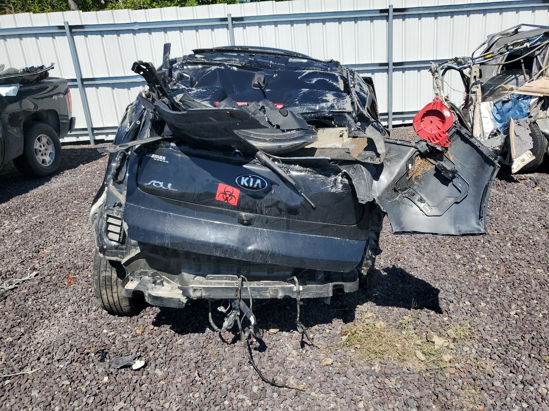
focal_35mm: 26
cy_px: 206
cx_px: 274
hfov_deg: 67.3
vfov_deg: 53.1
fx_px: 412
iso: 50
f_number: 1.5
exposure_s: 1/3333
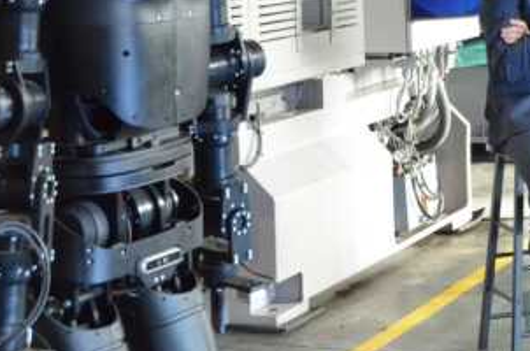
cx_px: 479
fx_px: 1574
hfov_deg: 18.8
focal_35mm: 107
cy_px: 36
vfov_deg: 12.6
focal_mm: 31
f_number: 5.6
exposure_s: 1/200
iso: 4000
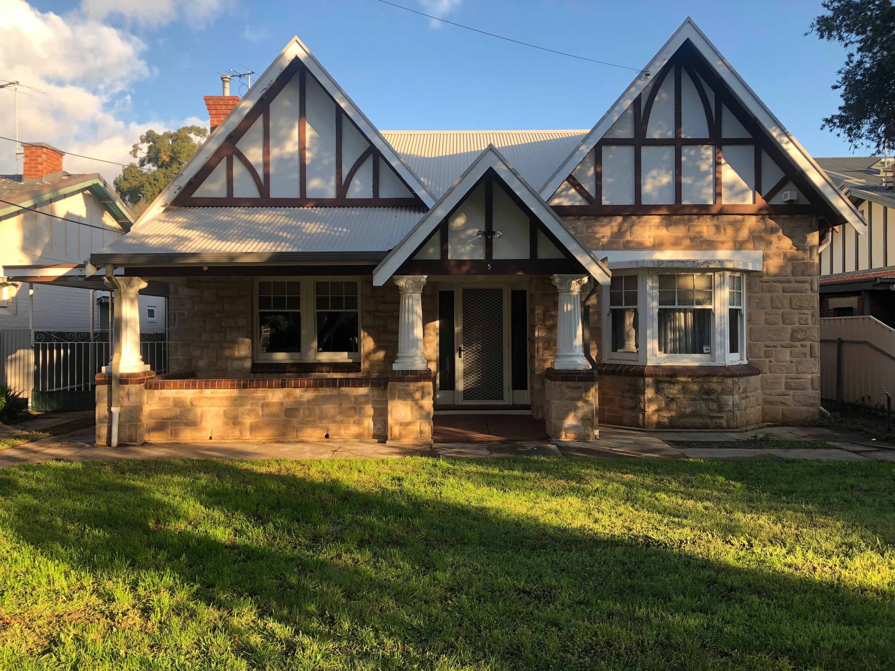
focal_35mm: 35
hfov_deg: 52.6
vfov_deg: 40.7
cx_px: 448
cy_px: 336
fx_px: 905
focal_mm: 4.28
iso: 50
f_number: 2.4
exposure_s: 1/60
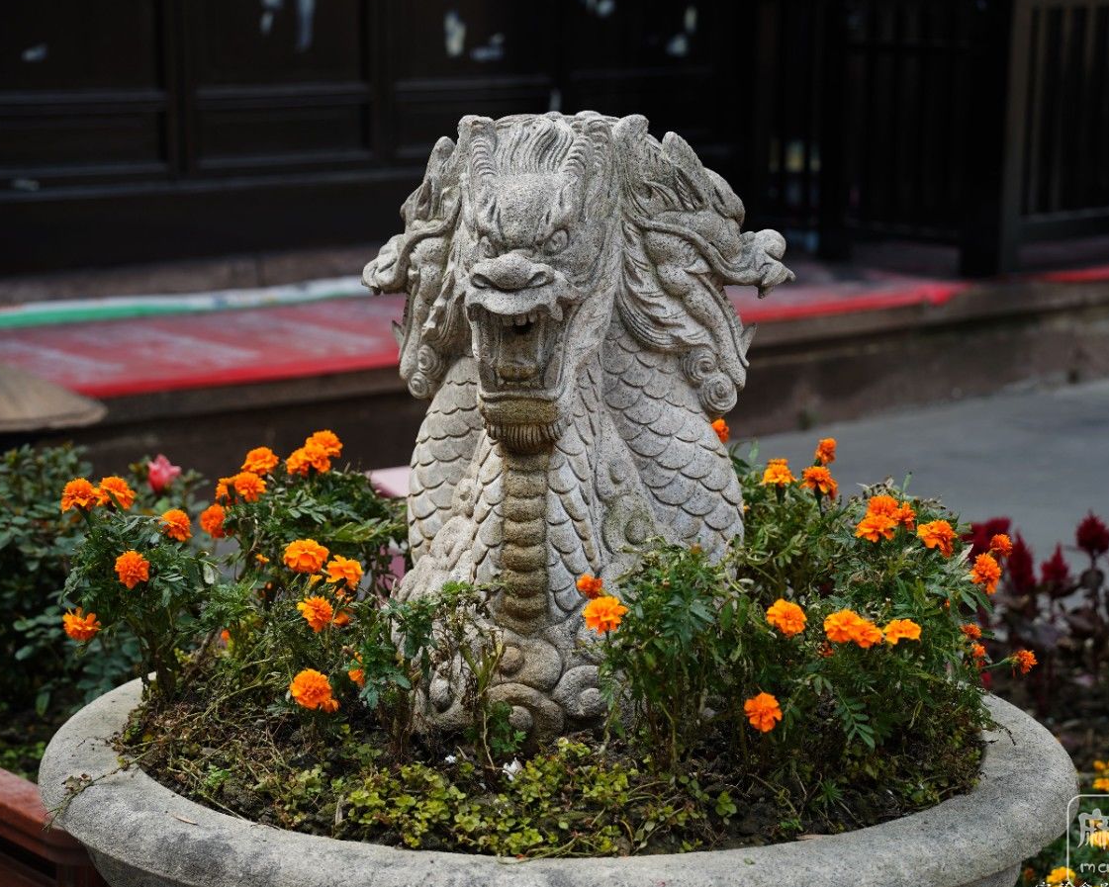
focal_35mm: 82
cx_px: 487
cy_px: 445
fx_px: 2692
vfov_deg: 18.7
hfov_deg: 23.3
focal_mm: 70
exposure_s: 1/160
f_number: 4.5
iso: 160
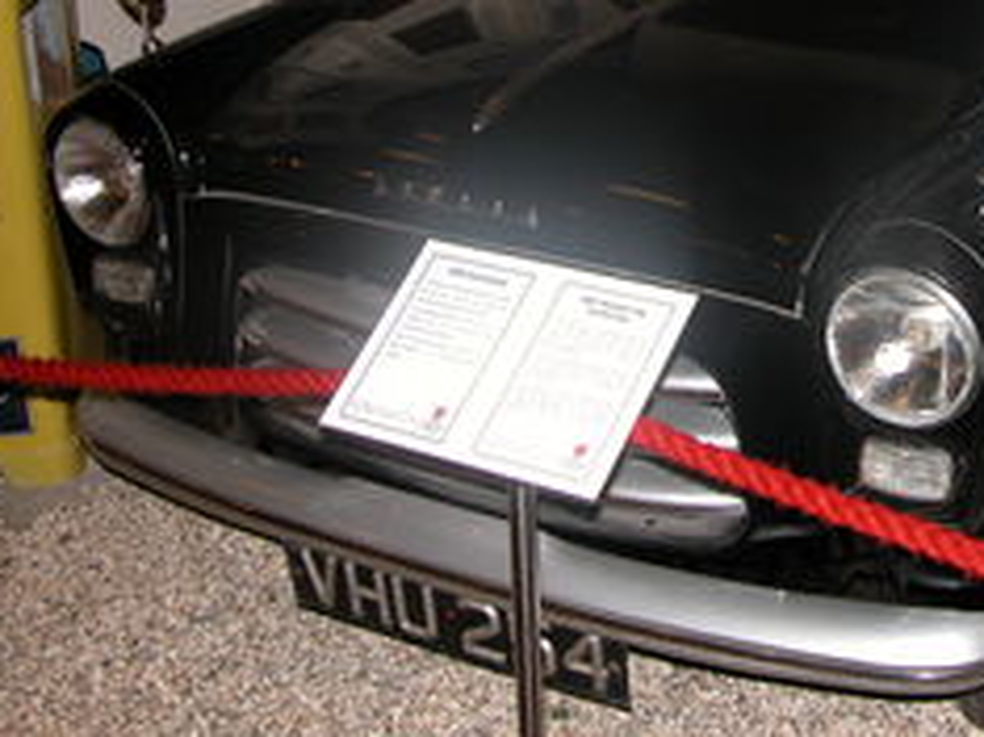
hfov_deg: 29.9
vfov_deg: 23.0
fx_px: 1790
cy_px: 159
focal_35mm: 63
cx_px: 808
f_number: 2.8
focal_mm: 9.5
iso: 100
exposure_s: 1/60
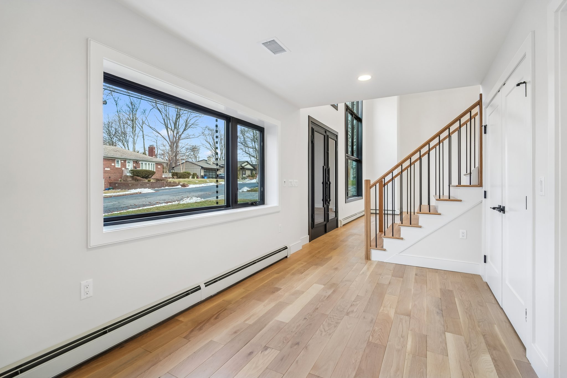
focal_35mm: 16
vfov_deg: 73.7
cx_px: 284
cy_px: 189
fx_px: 252
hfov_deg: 96.7
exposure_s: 1/30
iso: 400
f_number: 8
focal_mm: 16
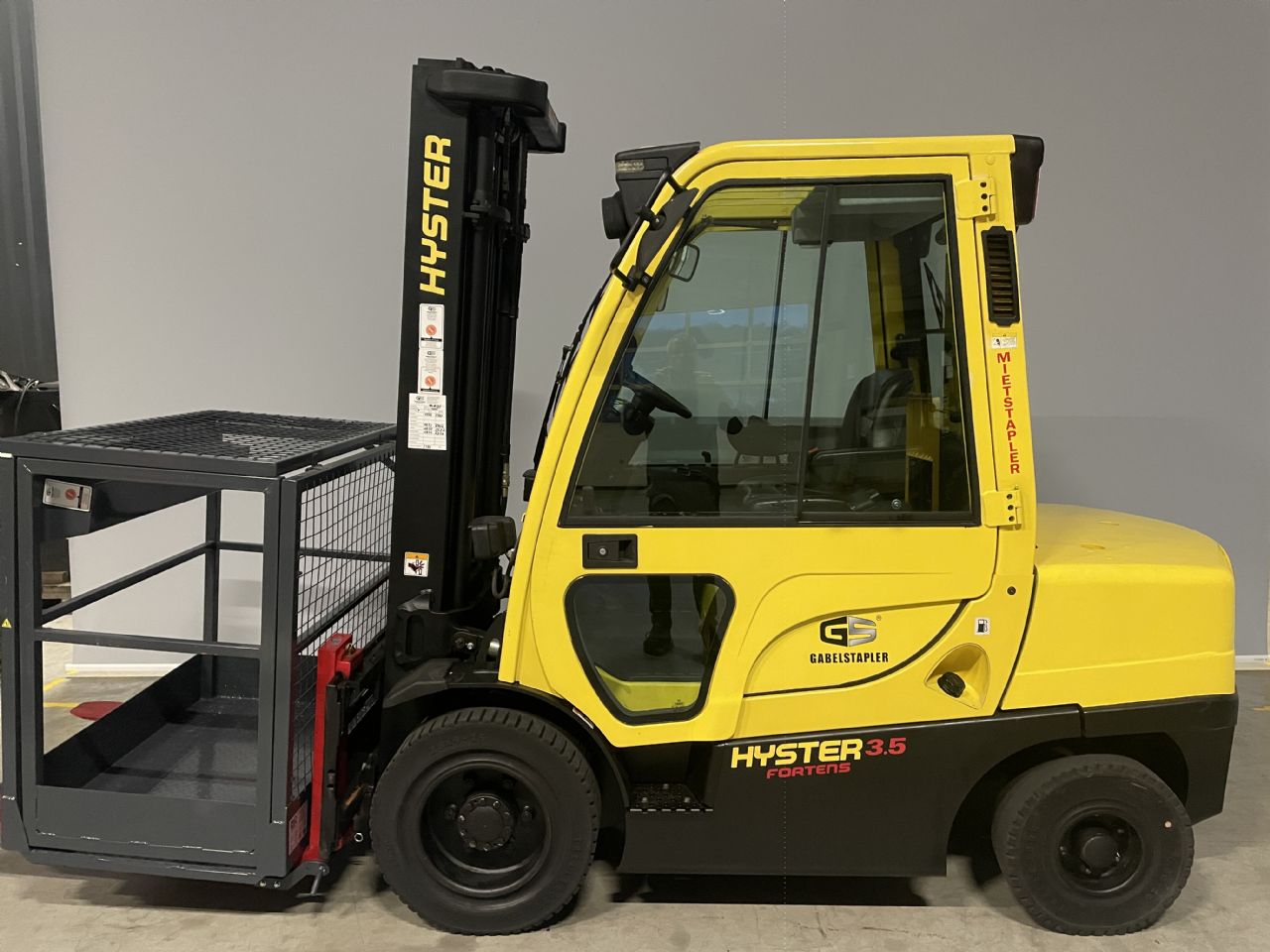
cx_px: 635
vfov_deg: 53.1
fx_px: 954
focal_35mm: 26
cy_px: 476
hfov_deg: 67.3
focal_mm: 4.2
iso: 500
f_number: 1.6
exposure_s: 1/40
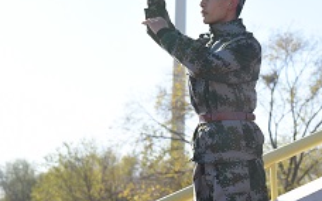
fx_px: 973
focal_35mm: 111
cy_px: 54
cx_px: 206
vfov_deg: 11.7
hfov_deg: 18.7
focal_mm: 62
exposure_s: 1/200
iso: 64
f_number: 5
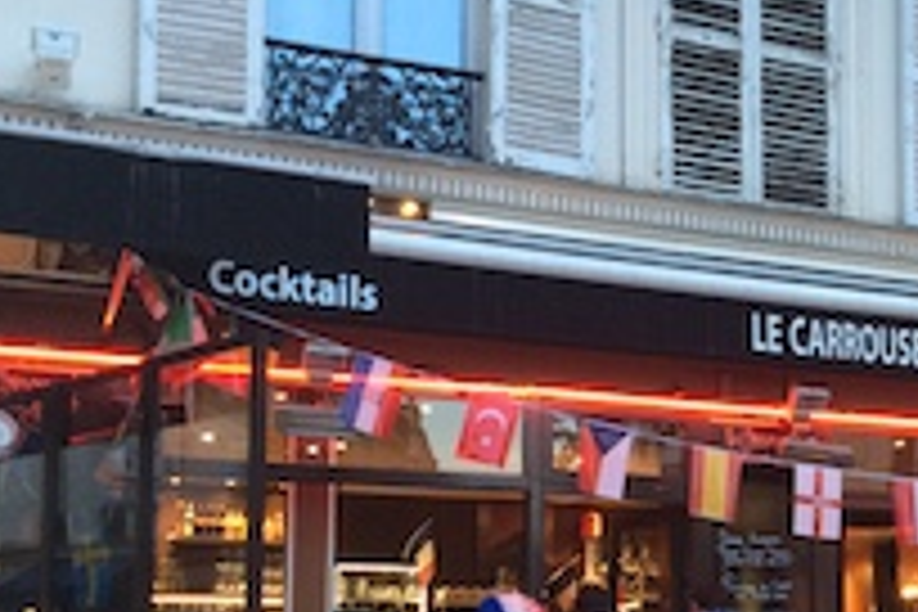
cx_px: 940
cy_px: 572
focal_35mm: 64
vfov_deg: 20.7
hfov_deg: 29.2
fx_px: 1632
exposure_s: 1/33
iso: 160
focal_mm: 4.15
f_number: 2.2
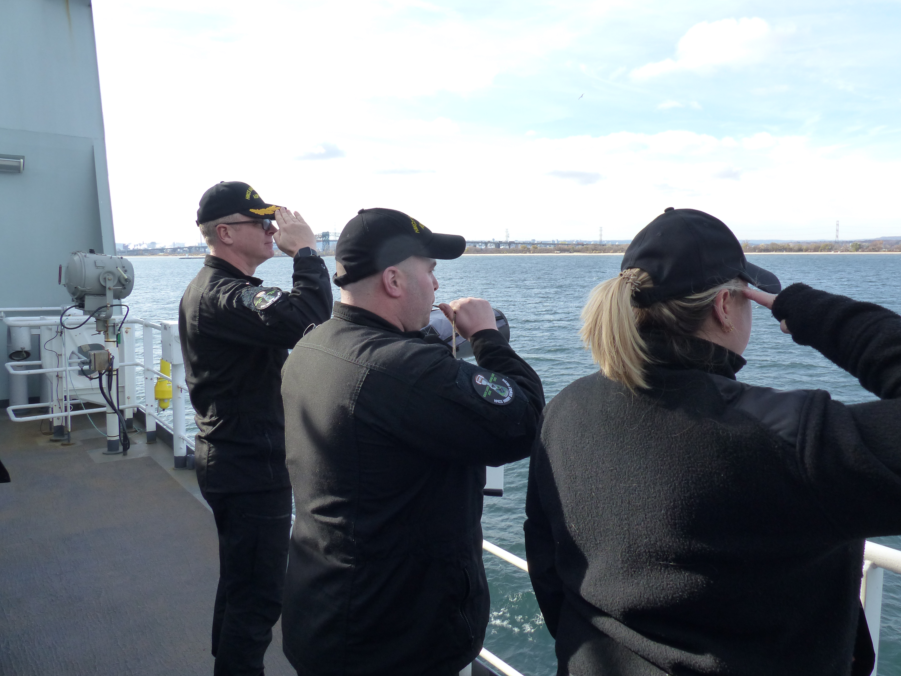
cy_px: 332
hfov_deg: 67.3
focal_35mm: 26
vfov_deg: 53.1
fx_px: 677
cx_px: 462
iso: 160
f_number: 4
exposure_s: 1/320
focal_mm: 4.5
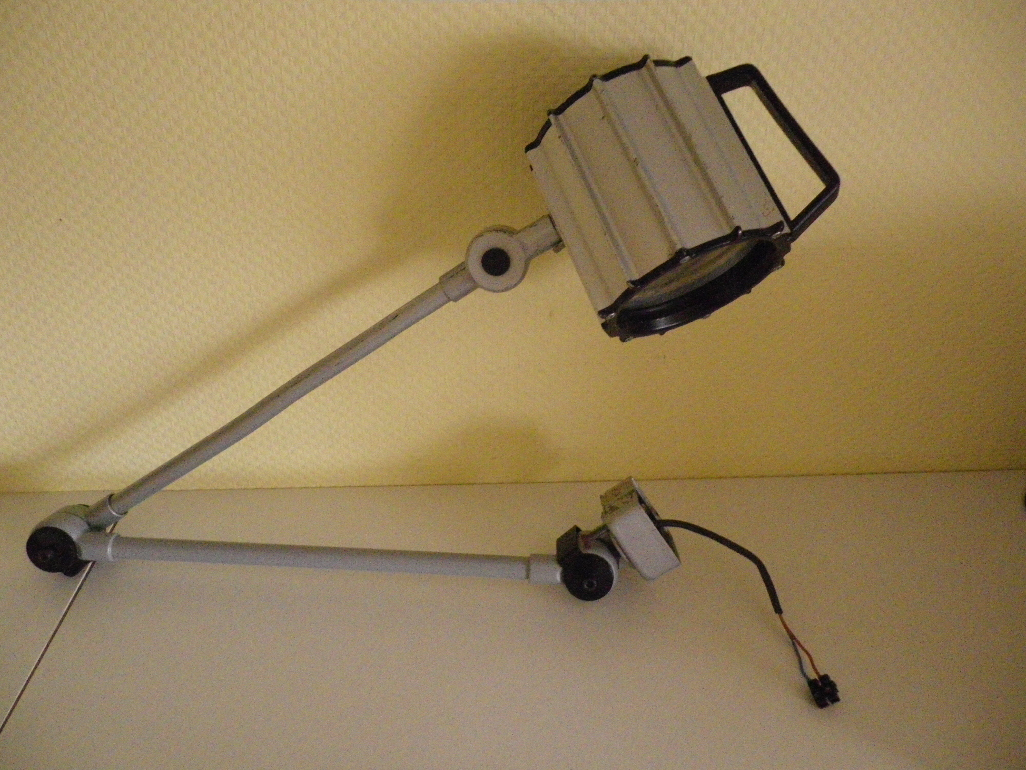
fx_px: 830
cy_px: 385
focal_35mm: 28
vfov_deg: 49.7
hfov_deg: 63.4
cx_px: 513
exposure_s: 1/20
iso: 800
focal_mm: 4.9
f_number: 2.6
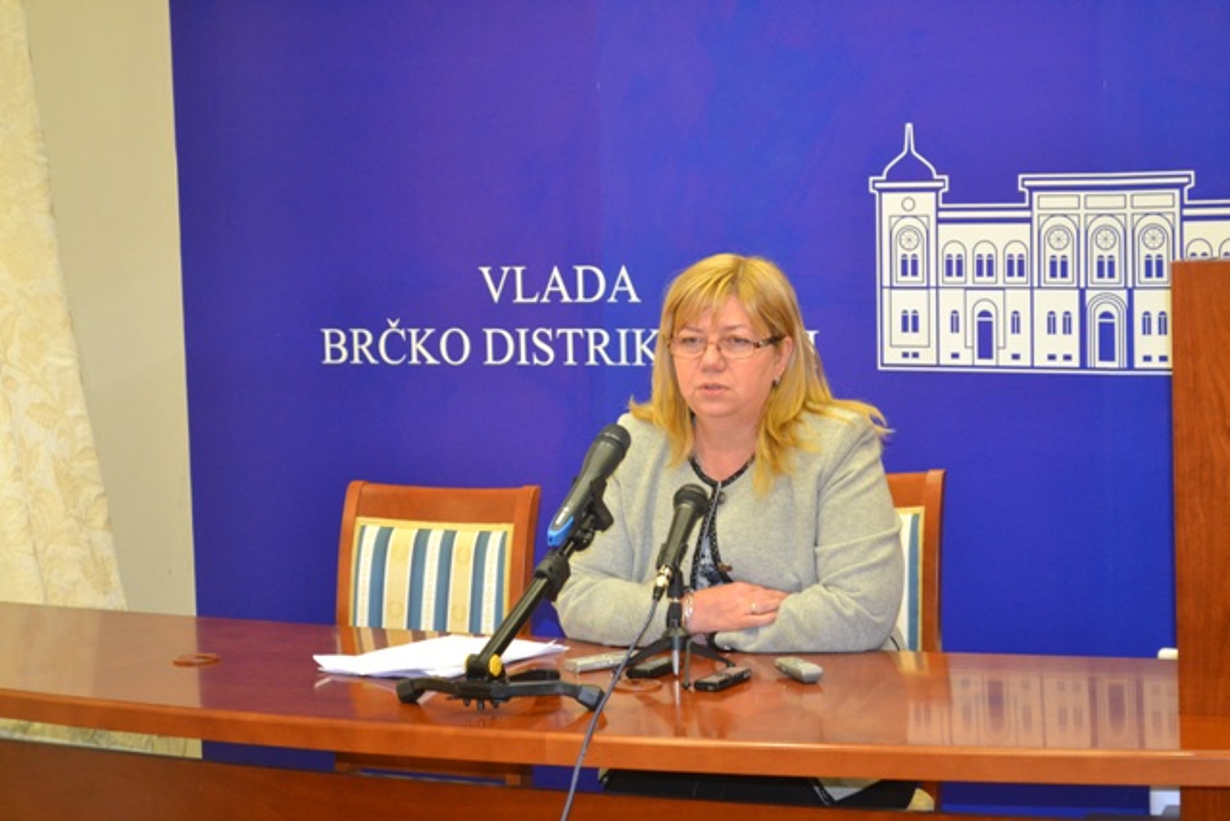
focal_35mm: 82
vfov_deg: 16.6
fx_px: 2819
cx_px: 615
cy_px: 410
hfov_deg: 24.6
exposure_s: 1/60
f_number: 5.6
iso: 2000
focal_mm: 55
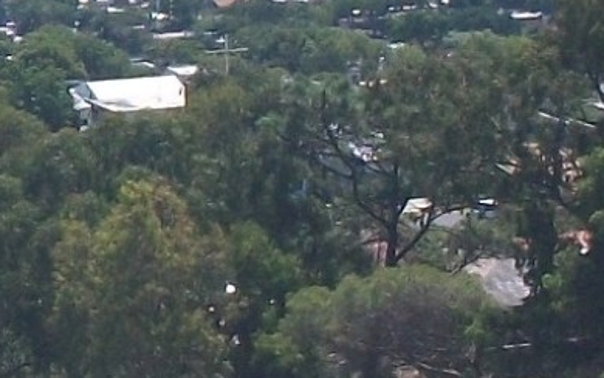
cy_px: -60
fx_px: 3425
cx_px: -405
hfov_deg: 9.7
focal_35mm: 208
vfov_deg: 6.3
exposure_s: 1/500
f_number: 4.5
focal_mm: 6.3
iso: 80
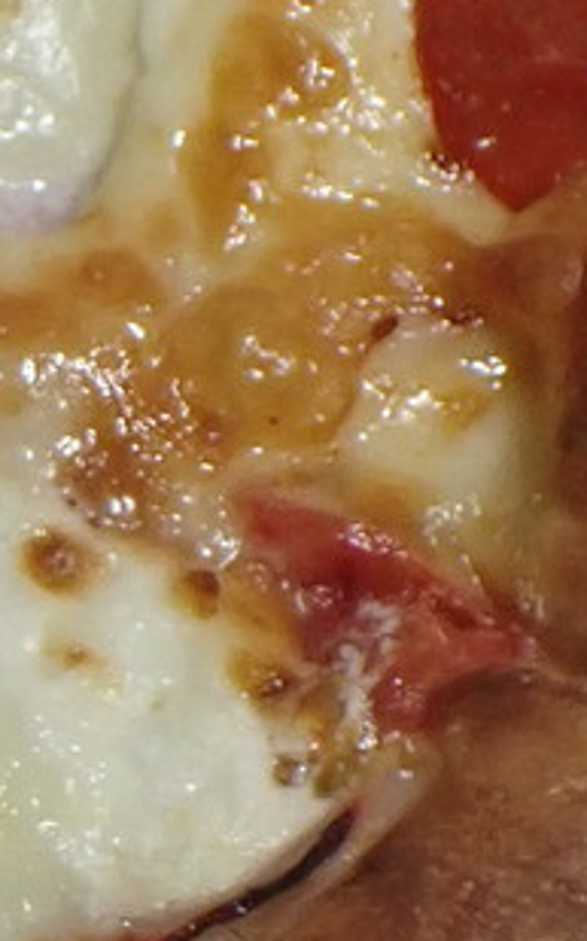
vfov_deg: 10.0
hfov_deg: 6.0
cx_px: -783
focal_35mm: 210
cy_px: 676
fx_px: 5378
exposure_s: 1/160
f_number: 2.5
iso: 400
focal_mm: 6.37
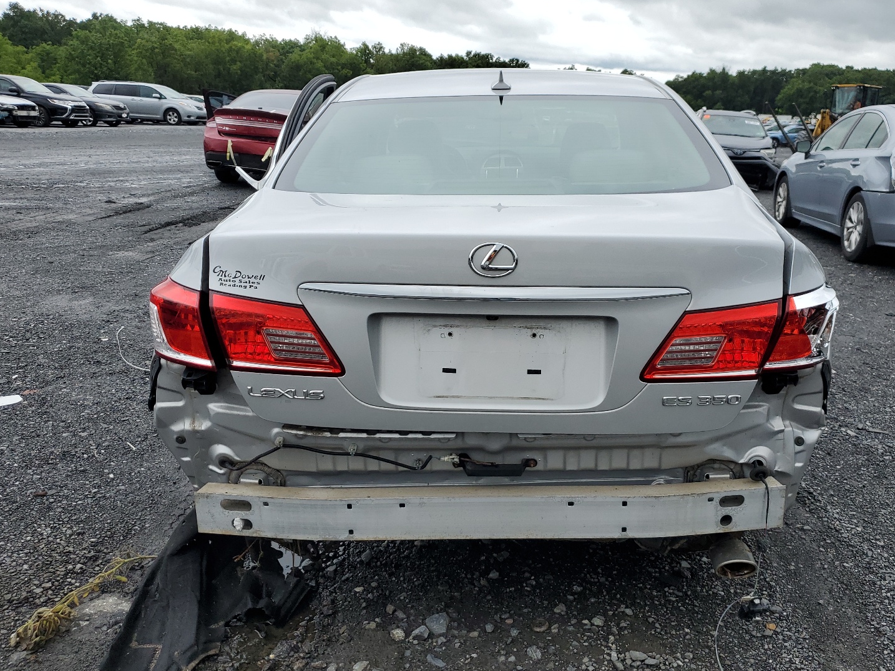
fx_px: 750
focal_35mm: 29
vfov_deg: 48.2
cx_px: 478
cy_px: 361
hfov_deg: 61.6
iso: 50
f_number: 1.5
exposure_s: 1/1000
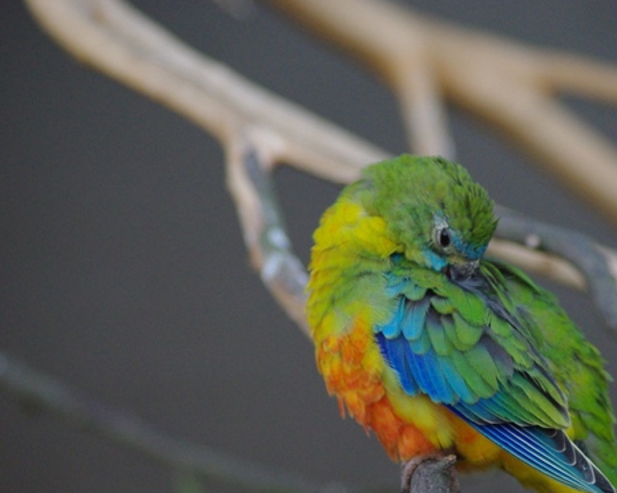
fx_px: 5331
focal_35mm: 292
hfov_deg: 6.6
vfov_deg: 5.3
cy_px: 340
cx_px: 444
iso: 800
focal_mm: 120
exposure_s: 1/250
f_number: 4.5
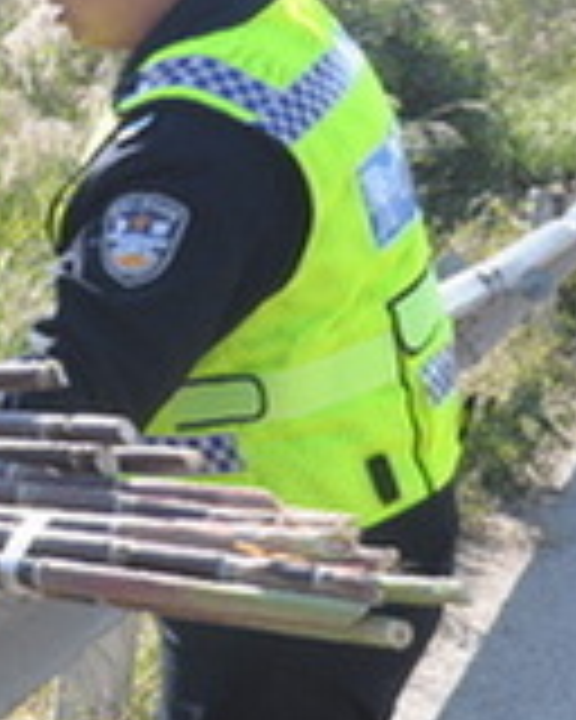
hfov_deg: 9.6
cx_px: -220
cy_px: 346
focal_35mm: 158
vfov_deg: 12.2
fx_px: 3367
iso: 200
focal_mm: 30
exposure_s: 1/250
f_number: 8
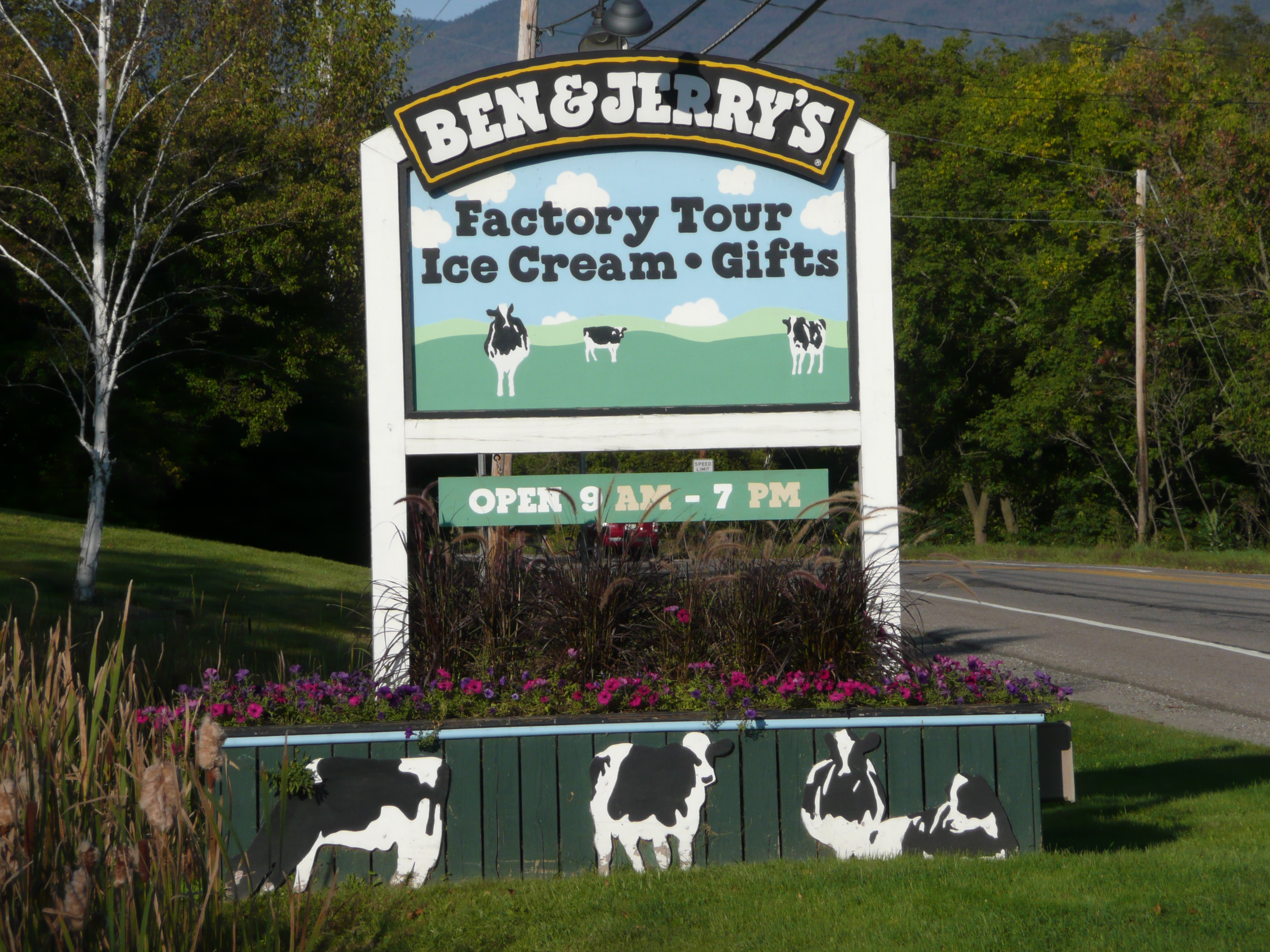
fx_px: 6934
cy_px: 476
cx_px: 635
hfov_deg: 10.5
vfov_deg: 7.9
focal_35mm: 189
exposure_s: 1/800
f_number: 4.8
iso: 100
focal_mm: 31
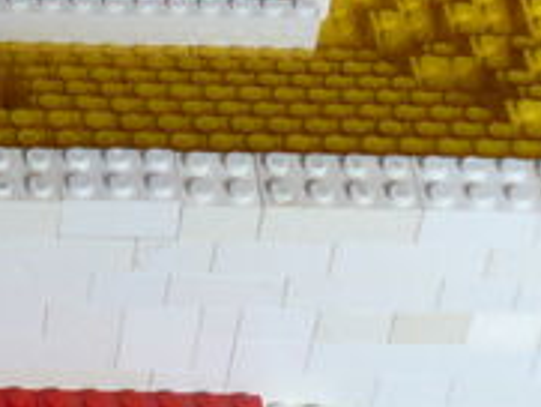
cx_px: -439
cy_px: 69
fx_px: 2487
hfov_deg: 11.5
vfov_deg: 9.3
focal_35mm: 159
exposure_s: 1/25
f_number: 2.8
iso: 200
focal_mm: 6
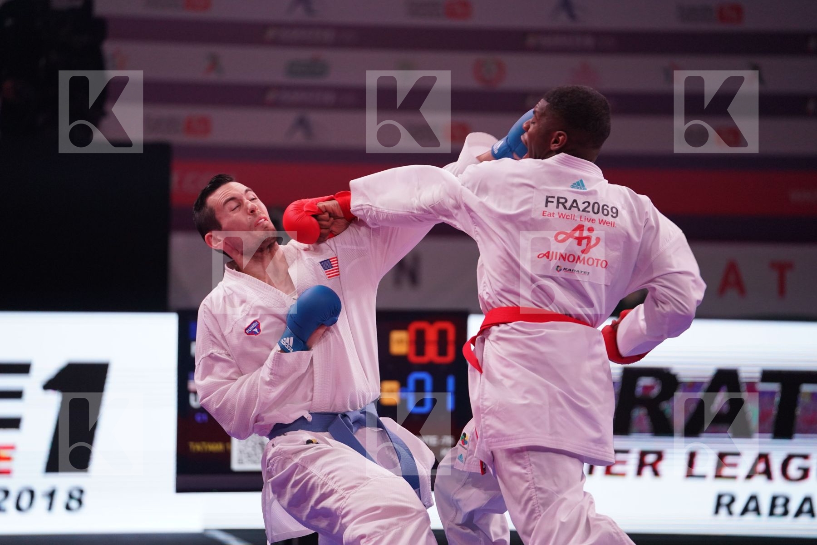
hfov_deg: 11.1
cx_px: 408
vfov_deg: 7.4
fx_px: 4221
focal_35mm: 186
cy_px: 272
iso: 2500
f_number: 2.8
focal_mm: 186
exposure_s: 1/1000
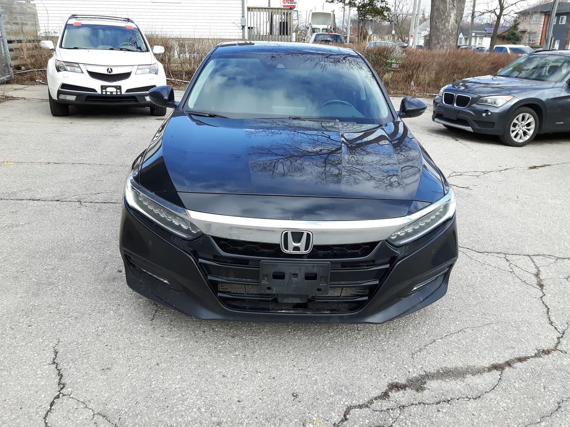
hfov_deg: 58.4
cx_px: 285
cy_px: 214
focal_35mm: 31
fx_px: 510
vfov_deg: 45.4
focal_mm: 3.7
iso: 40
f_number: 1.9
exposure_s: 1/371
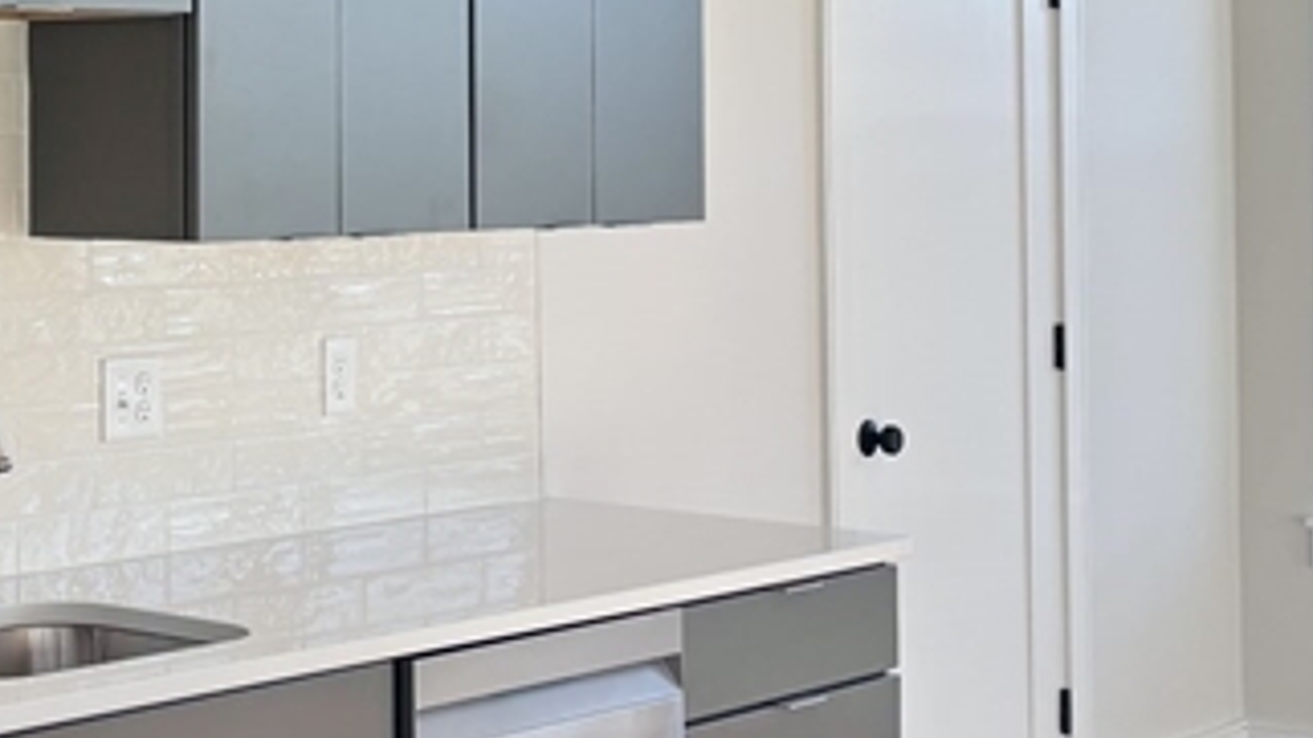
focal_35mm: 90
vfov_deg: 13.3
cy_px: 24
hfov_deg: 22.6
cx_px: -45
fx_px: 3133
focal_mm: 5.96
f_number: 1.6
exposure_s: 1/285
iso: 50
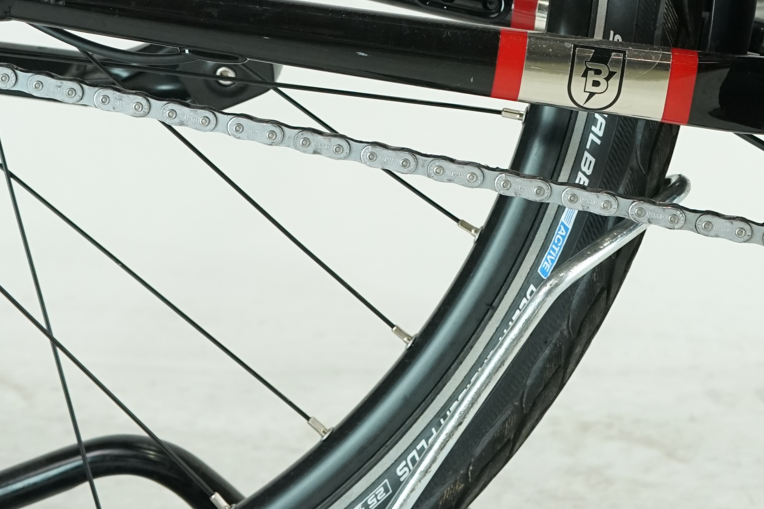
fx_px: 2313
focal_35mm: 109
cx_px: 618
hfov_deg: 18.6
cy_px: -156
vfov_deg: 12.2
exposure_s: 1/200
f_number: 5.6
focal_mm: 41
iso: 1600
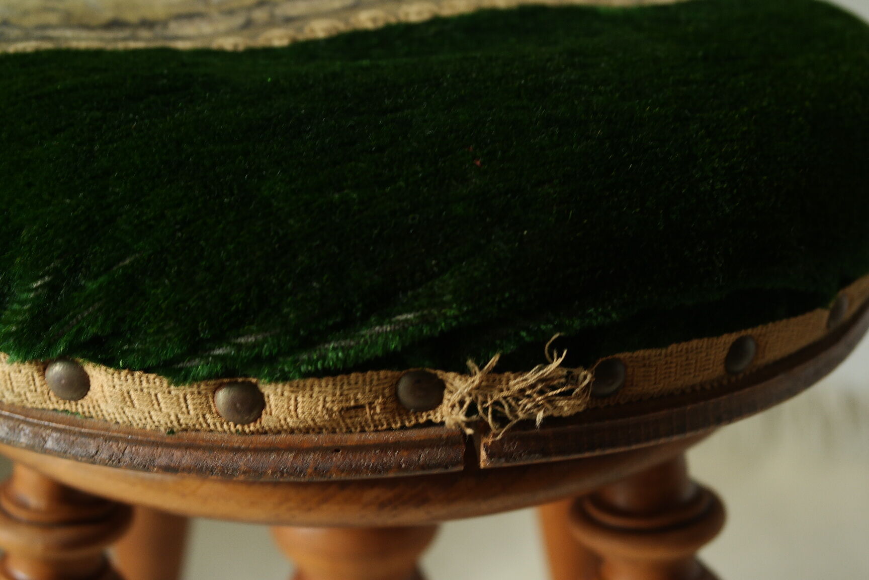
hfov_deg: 37.5
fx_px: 1279
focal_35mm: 53
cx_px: 434
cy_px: 290
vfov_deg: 25.5
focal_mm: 35
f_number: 5.6
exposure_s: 1/30
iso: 400
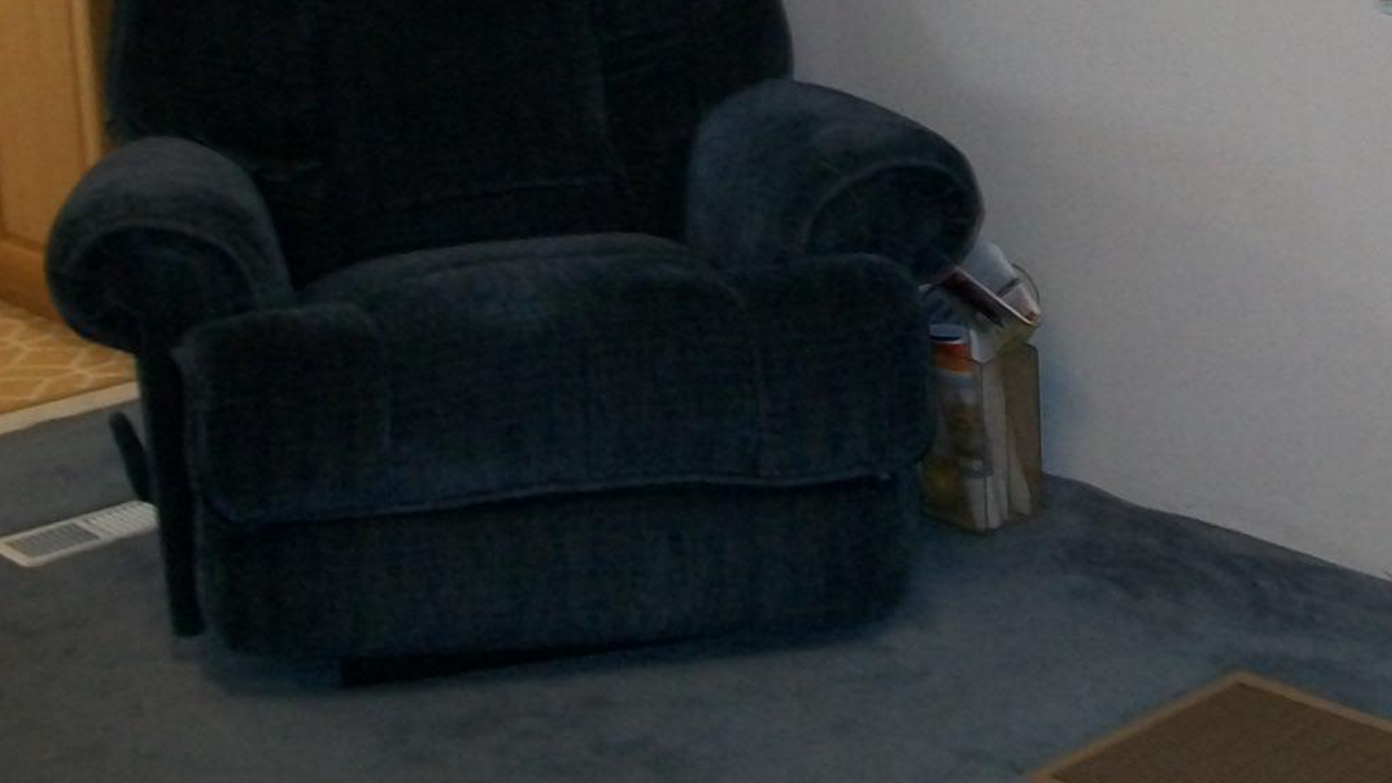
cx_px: 983
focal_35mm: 80
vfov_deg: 14.7
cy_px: -98
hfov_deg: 26.3
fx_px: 2953
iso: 160
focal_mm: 6
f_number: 2.7
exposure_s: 1/30
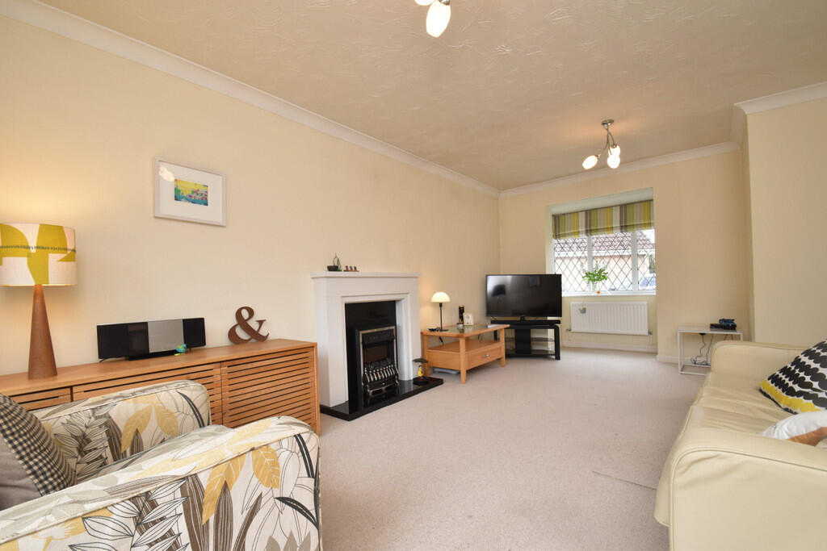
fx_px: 345
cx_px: 414
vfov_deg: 77.3
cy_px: 276
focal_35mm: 15
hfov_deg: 100.4
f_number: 9
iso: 500
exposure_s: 1/60
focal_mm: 10
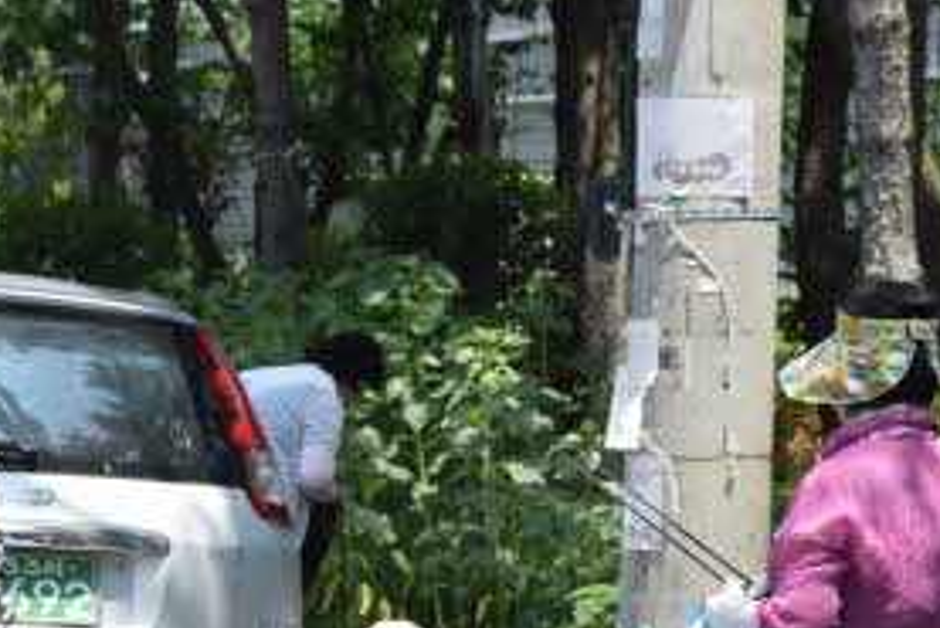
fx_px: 4519
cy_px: 713
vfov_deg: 7.9
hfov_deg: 11.9
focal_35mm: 173
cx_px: 577
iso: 200
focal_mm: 50
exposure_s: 1/250
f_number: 8
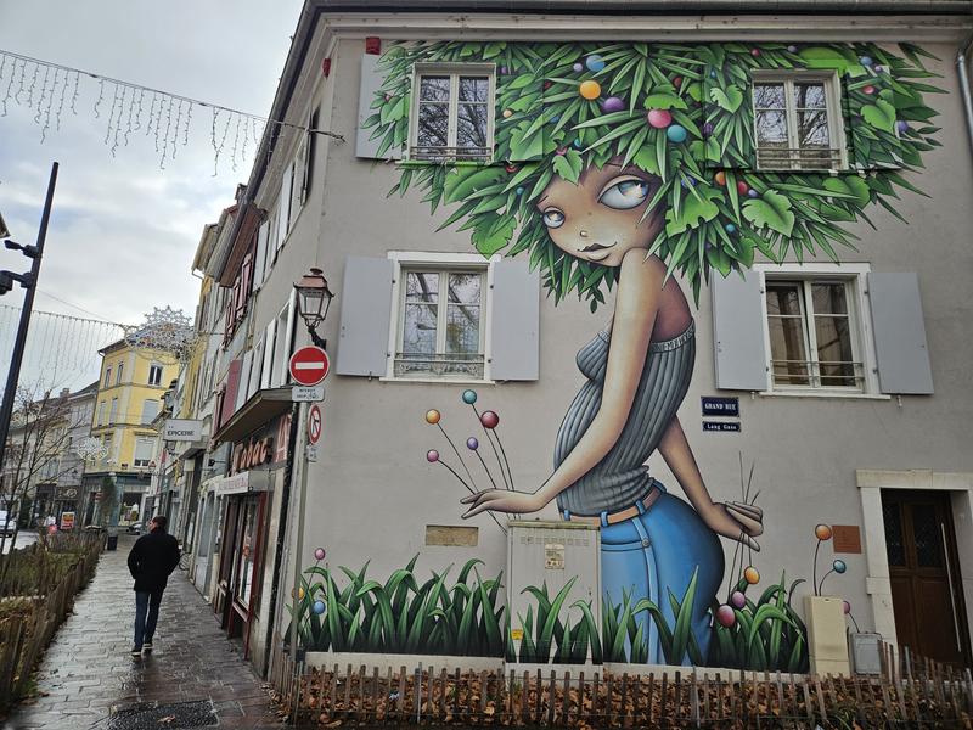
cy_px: 365
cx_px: 486
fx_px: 646
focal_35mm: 23
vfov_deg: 58.9
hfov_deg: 73.9
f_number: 1.8
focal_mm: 5.4
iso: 25
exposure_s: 1/425
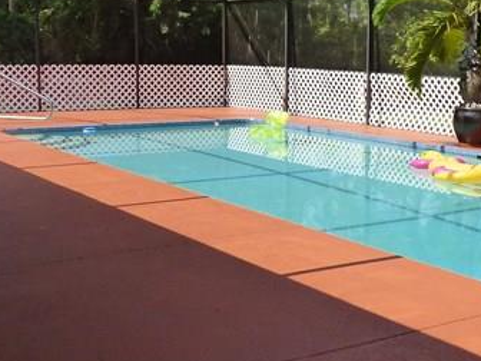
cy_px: 165
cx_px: 303
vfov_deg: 24.0
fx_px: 848
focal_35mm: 61
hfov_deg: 31.5
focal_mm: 3.58
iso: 200
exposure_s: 1/640
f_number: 3.5
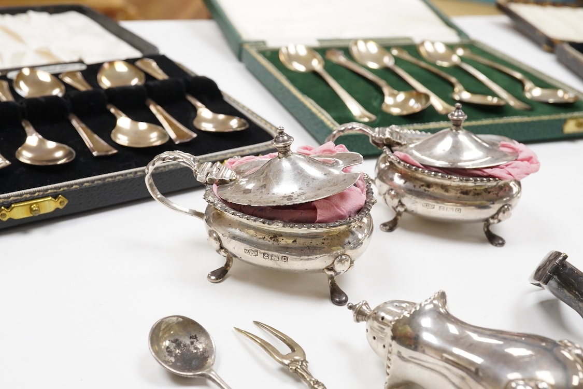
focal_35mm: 45
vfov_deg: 29.9
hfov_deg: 43.6
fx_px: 729
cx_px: 292
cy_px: 194
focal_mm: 30
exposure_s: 1/100
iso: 2500
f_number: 14
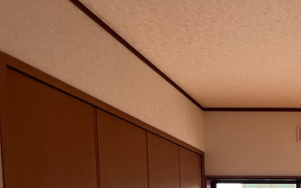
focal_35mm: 33
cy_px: 229
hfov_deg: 45.0
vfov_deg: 31.6
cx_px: 326
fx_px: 271
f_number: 1.8
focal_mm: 1.57
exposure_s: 1/111
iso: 32
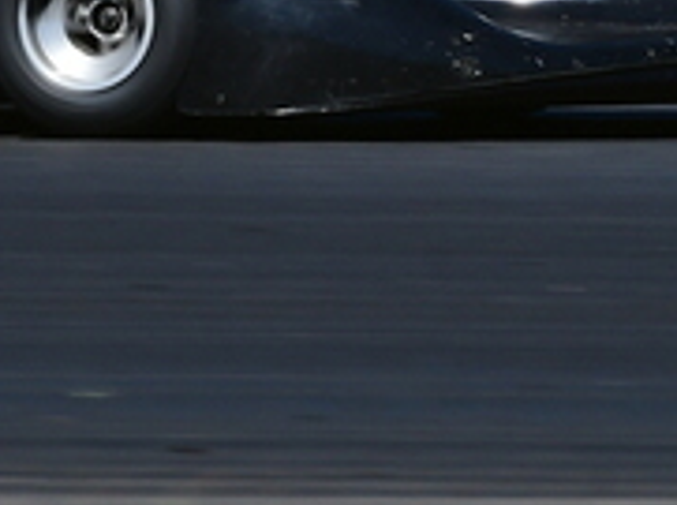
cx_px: -116
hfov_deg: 1.0
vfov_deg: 0.7
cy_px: -413
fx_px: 39896
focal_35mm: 2044
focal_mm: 320
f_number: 11
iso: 400
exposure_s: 1/640
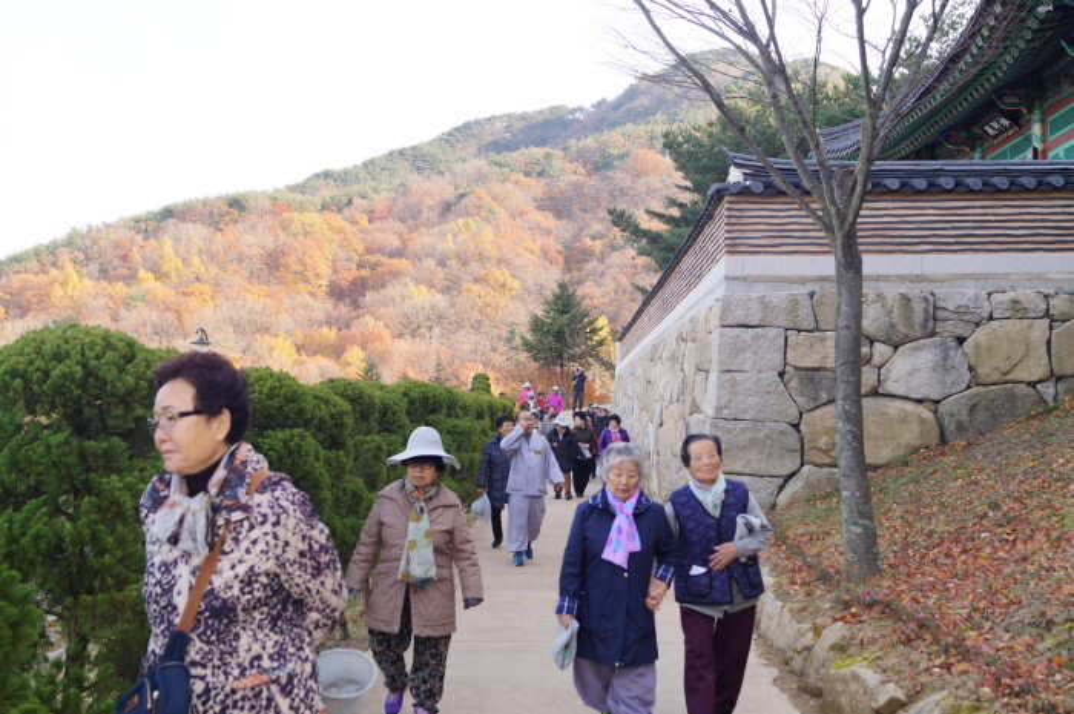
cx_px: 537
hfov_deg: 49.6
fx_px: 1162
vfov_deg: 34.1
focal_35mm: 39
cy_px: 357
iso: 100
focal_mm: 26
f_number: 5.6
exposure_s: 1/80
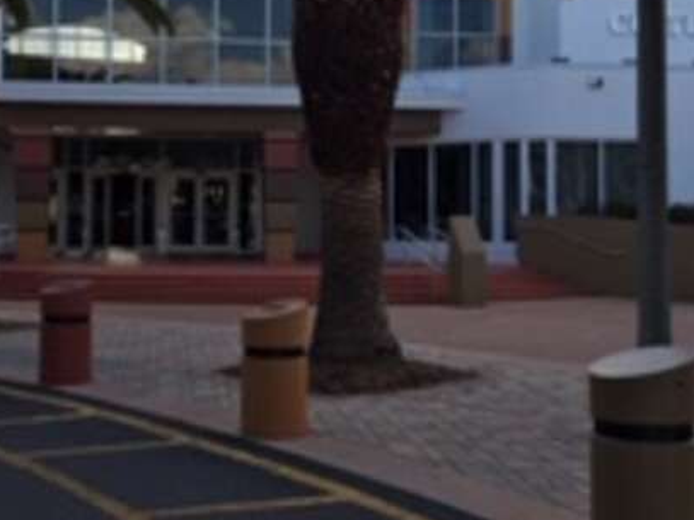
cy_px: 186
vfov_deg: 25.5
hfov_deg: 33.7
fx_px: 1142
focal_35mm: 57
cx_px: 292
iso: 25
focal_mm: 4.15
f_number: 2.2
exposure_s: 1/646
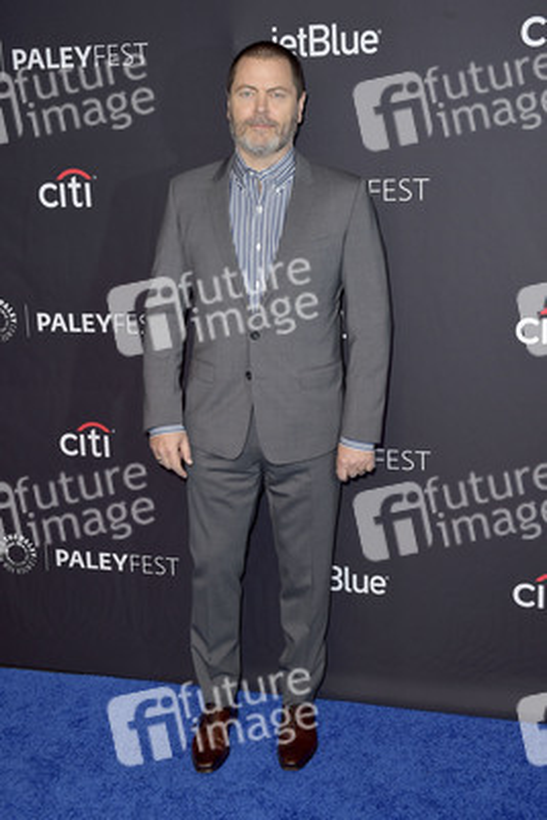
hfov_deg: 30.5
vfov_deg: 44.5
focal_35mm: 44
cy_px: 410
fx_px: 1002
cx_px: 274
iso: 250
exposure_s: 1/250
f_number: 5.6
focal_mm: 44
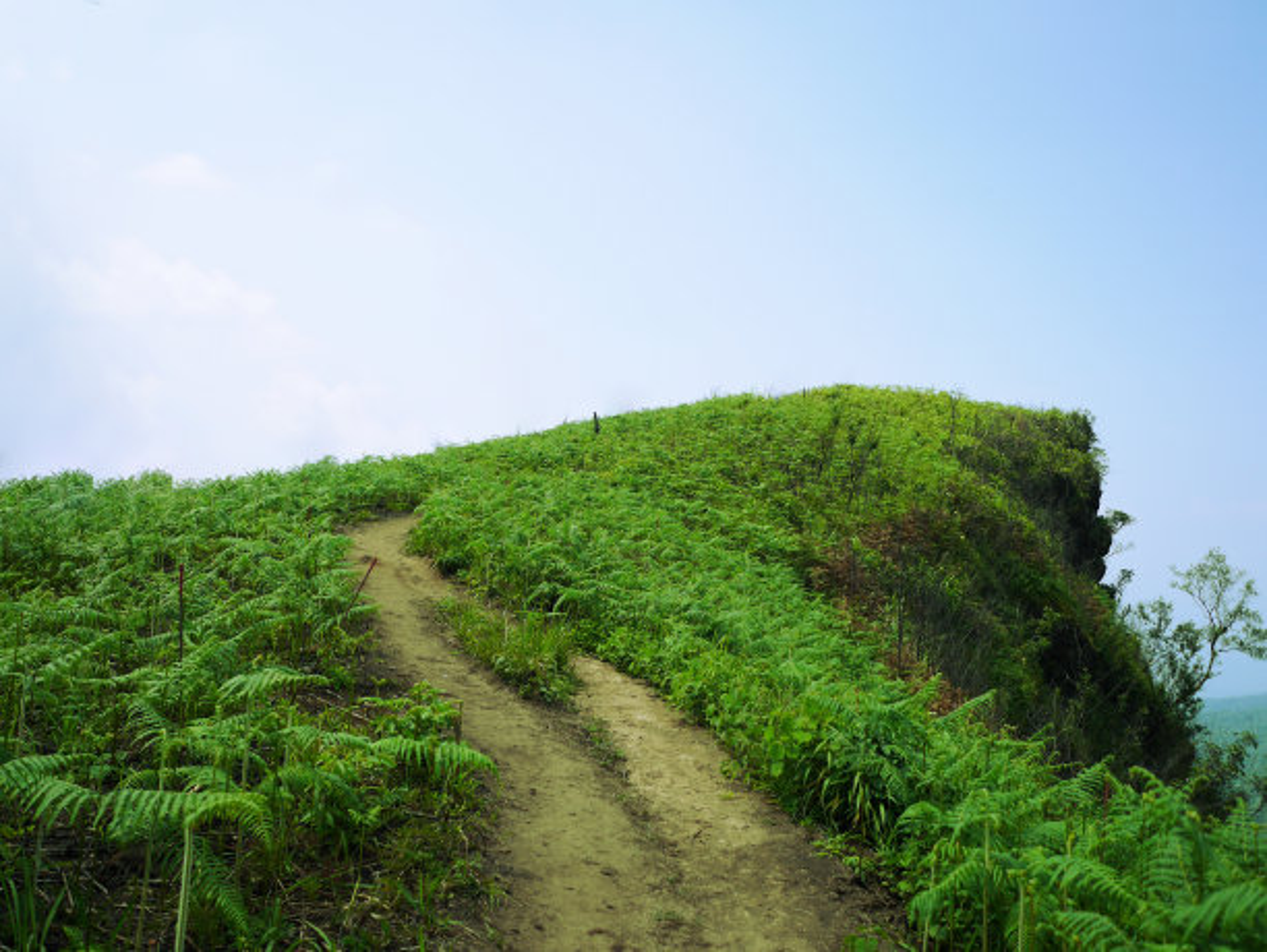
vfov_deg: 46.9
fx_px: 1099
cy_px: 476
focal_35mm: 30
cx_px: 634
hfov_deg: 59.9
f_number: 1.8
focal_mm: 15
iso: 200
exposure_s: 1/6400
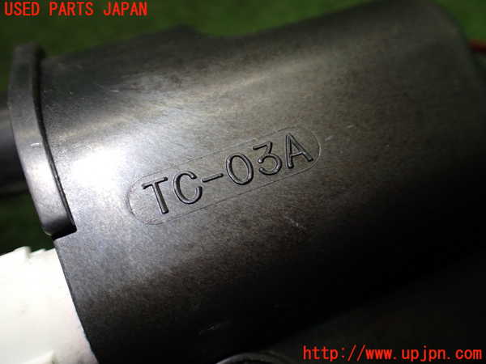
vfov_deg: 46.8
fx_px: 421
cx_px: 243
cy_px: 182
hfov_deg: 60.0
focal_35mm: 30
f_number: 2.3
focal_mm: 5.4
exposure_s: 1/125
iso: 200
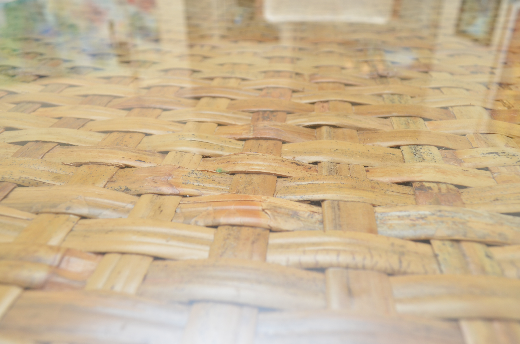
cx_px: 260
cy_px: 172
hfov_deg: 62.0
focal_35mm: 30
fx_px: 432
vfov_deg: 43.4
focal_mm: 20
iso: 250
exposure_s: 1/125
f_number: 6.7
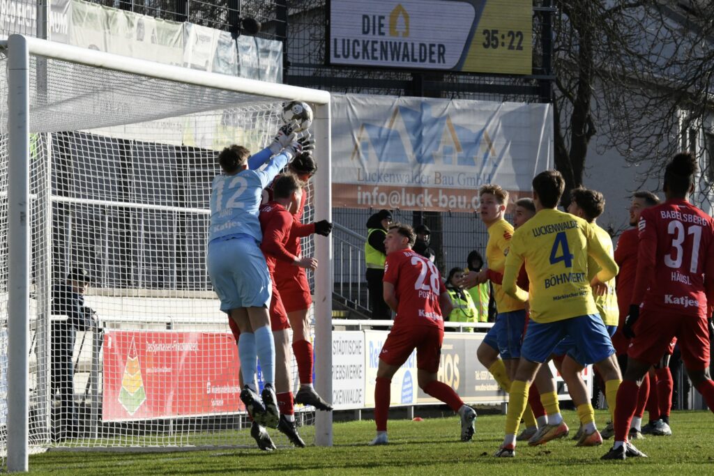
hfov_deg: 9.8
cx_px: 357
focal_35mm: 210
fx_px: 4165
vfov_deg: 6.5
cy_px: 238
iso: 4000
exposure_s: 1/1600
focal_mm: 210
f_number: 18
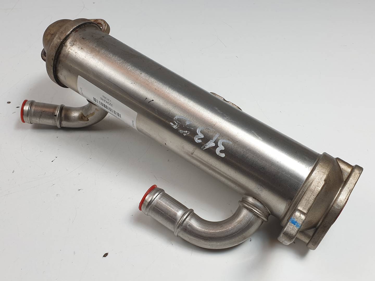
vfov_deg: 53.1
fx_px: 282
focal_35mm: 26
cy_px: 140
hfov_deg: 67.3
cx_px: 188
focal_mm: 4.3
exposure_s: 1/186
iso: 50
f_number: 2.4
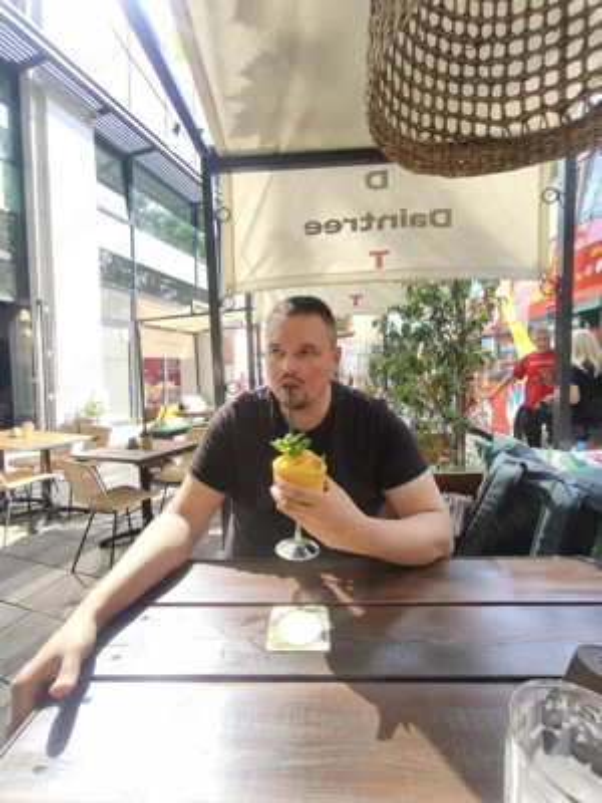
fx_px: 348
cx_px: 301
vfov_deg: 98.2
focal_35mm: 15
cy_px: 402
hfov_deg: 81.7
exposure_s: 1/124
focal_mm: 1.91
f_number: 2.2
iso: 50
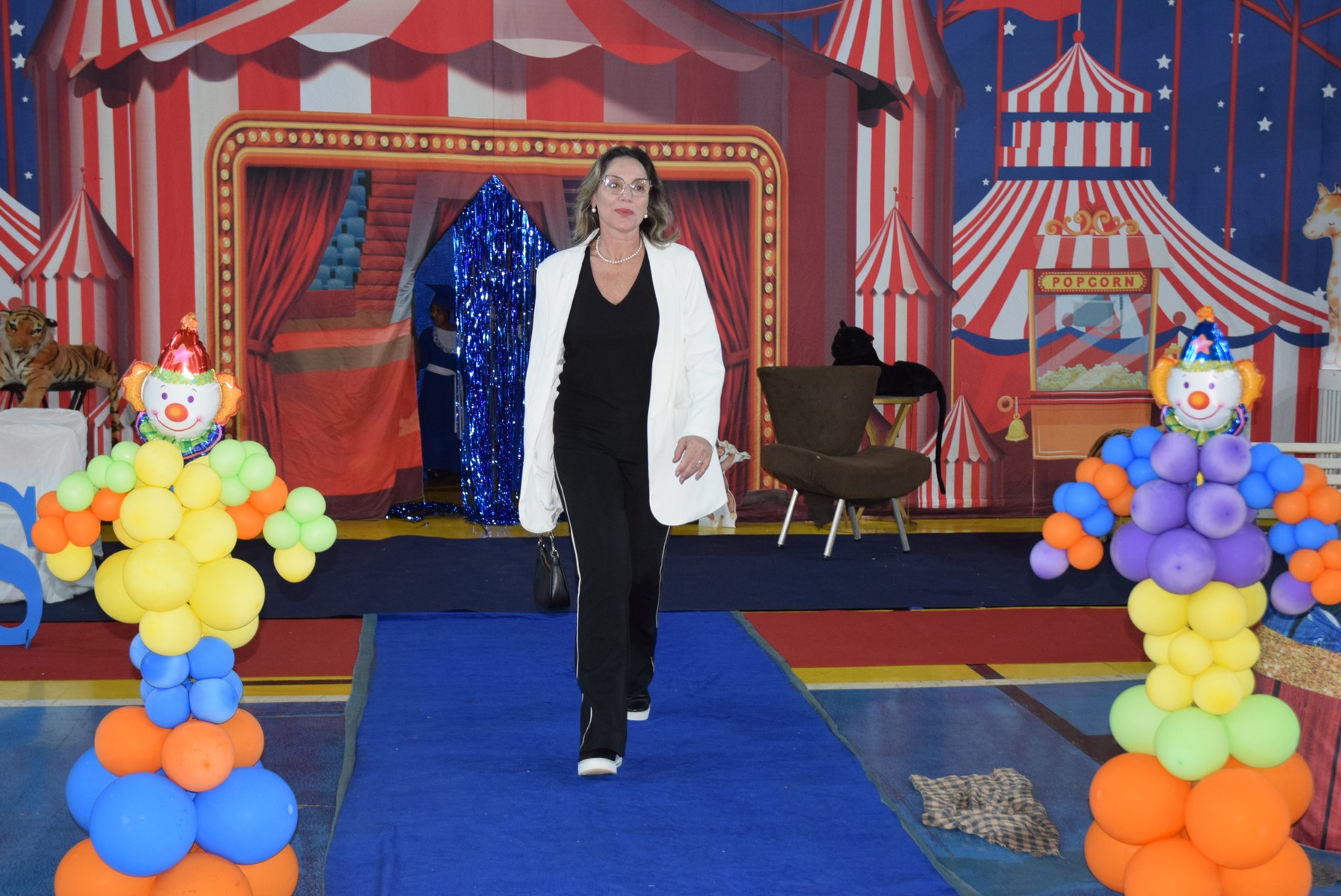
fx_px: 1901
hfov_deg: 38.9
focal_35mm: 51
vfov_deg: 26.5
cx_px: 670
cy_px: 448
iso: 1250
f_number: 4
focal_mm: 34
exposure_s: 1/60
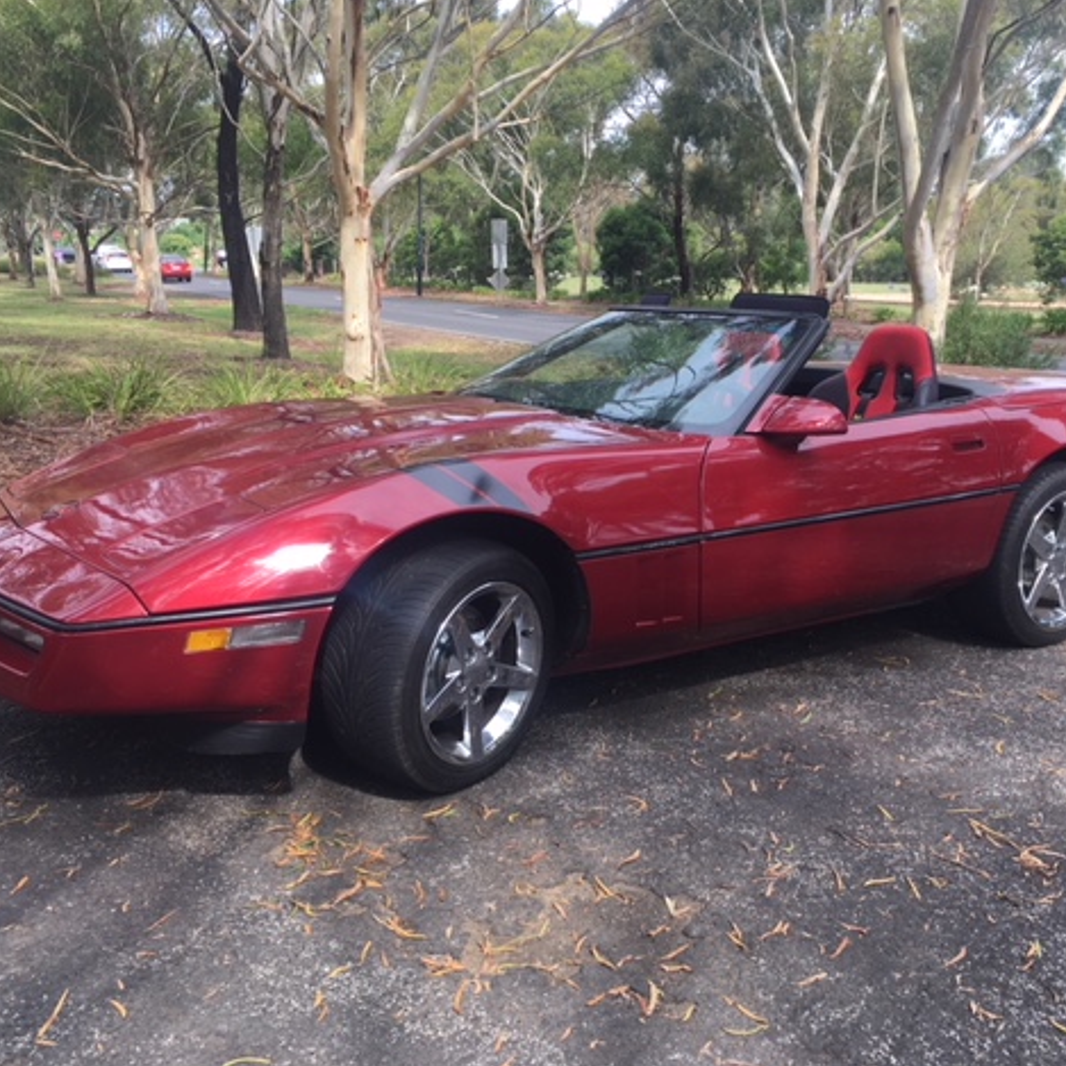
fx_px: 1219
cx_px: 568
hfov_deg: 47.2
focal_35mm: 35
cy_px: 541
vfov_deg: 47.2
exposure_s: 1/381
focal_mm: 4.15
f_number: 2.2
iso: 25
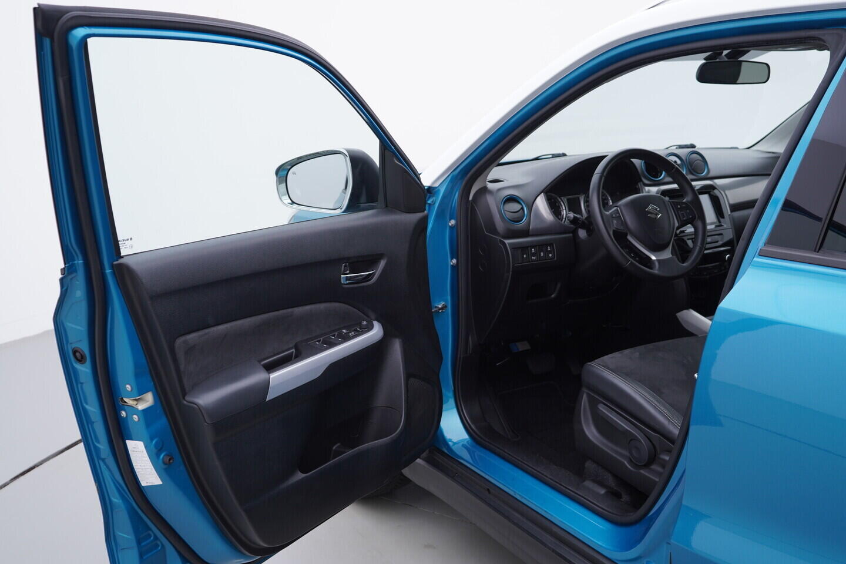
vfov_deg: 36.9
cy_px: 282
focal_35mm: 36
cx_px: 423
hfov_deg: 53.1
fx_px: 846
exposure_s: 1/60
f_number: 3.5
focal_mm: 24
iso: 125
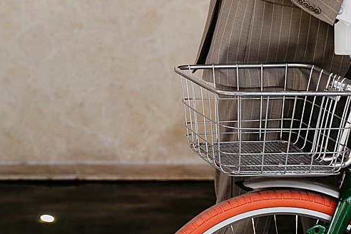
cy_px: -113
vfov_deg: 8.6
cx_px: 186
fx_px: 1521
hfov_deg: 13.2
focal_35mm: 156
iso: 100
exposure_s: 1/200
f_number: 2.8
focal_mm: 48
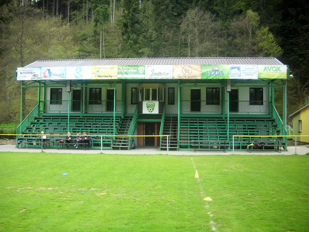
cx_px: 154
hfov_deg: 58.4
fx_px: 277
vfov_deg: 45.4
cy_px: 116
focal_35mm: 31
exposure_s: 1/109
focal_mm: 6.2
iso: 50
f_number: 2.8
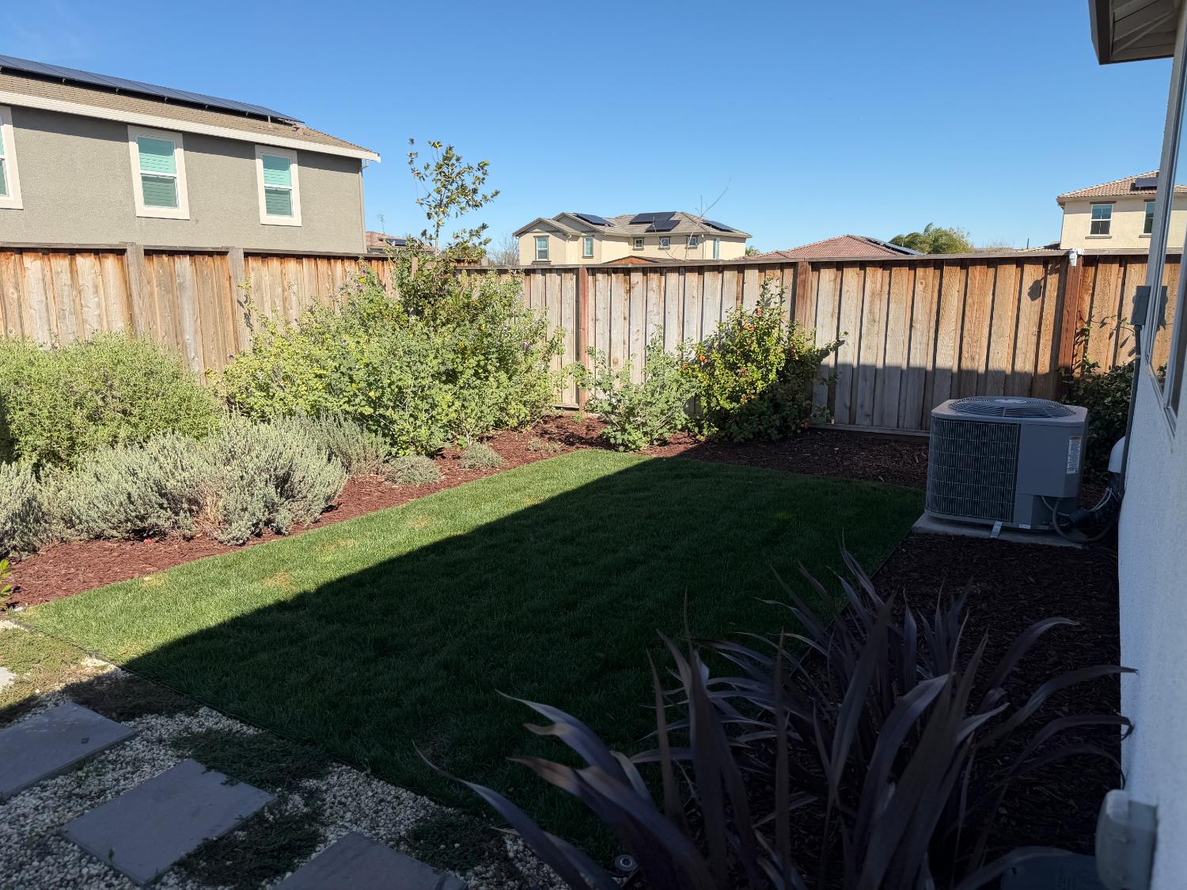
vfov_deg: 56.8
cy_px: 445
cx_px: 594
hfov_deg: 71.6
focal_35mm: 24
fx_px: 823
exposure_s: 1/3425
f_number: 1.78
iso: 80
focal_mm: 6.76
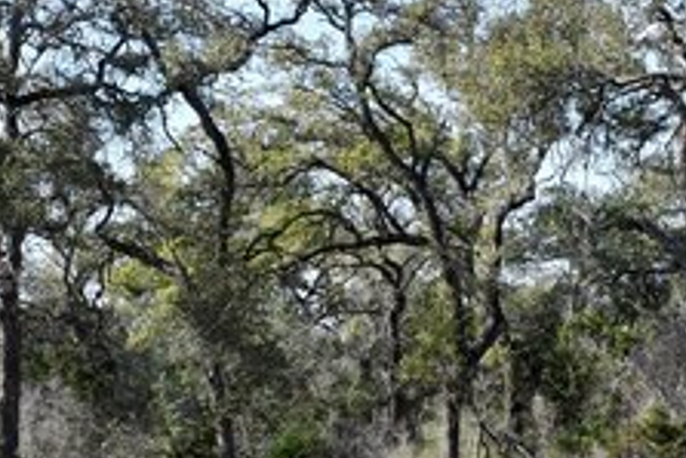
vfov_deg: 10.0
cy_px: 254
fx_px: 2631
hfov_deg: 14.8
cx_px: 557
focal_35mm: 138
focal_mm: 32
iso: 3200
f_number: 18
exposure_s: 1/1250
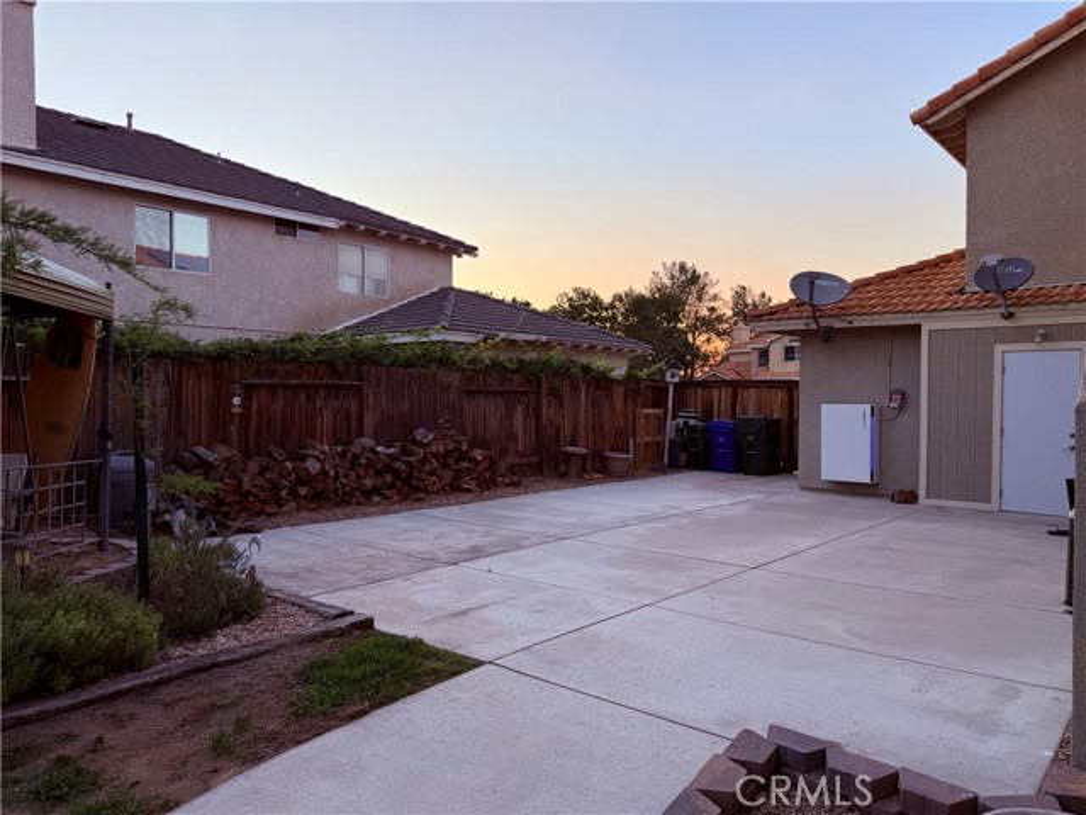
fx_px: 753
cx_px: 543
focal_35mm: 24
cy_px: 408
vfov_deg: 56.8
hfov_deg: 71.6
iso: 64
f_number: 1.78
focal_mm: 6.76
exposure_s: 1/249
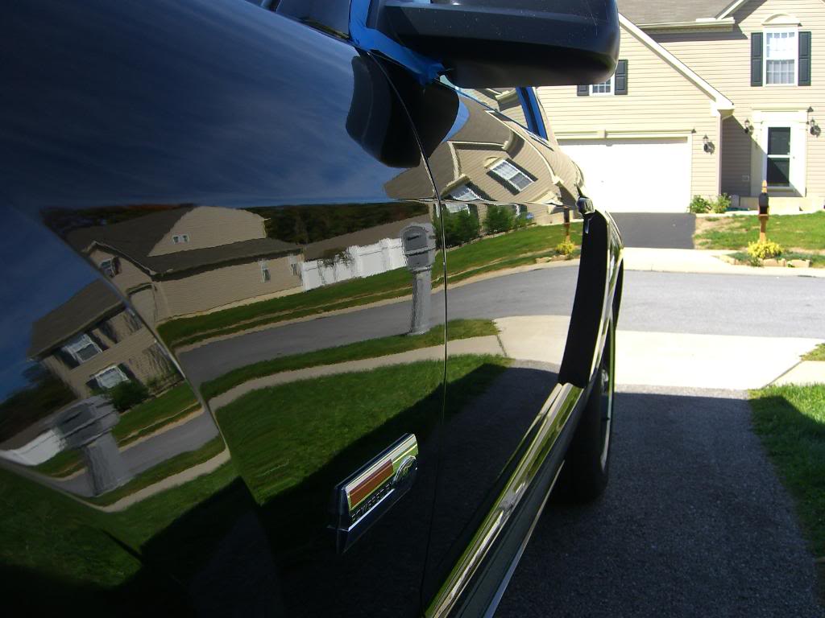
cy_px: 309
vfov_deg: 37.7
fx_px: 906
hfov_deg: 49.0
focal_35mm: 38
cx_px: 412
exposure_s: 1/100
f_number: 8
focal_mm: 7.9
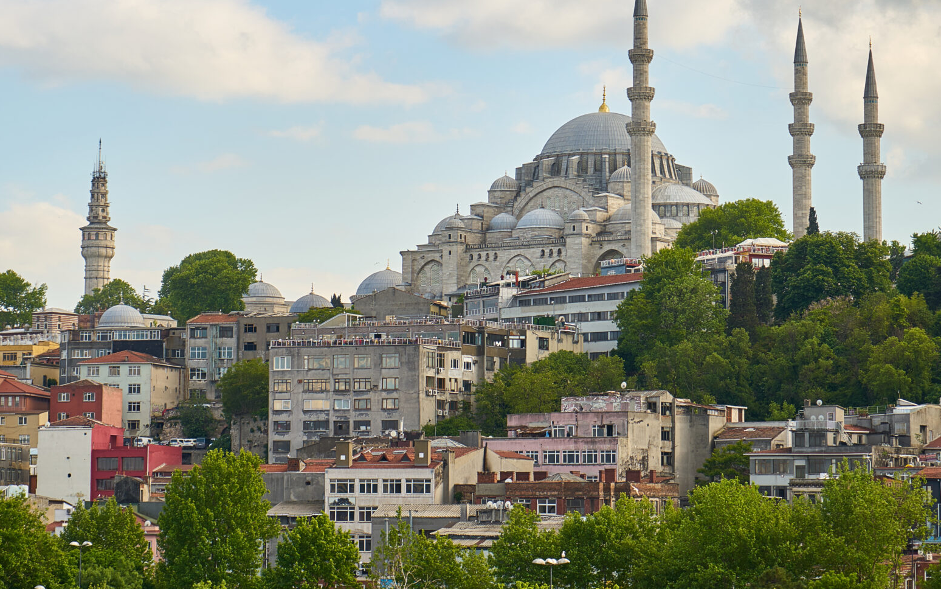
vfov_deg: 11.1
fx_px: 3027
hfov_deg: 17.7
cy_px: 125
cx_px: 388
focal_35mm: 118
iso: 100
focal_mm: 70
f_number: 4.5
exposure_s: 1/400
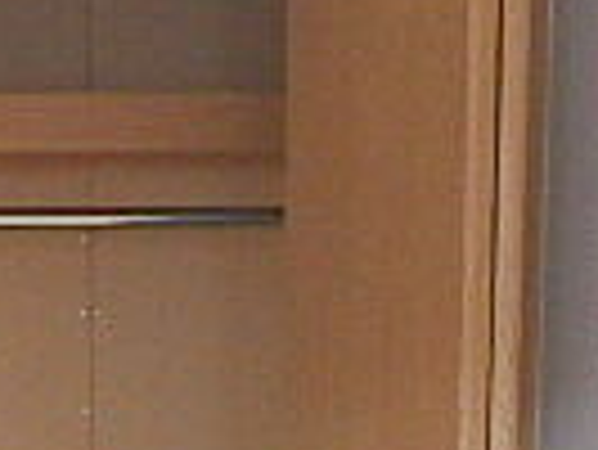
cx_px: 45
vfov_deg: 13.6
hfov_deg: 19.0
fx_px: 1746
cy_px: 734
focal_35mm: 101
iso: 200
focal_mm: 3.7
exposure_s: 1/30
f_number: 3.5
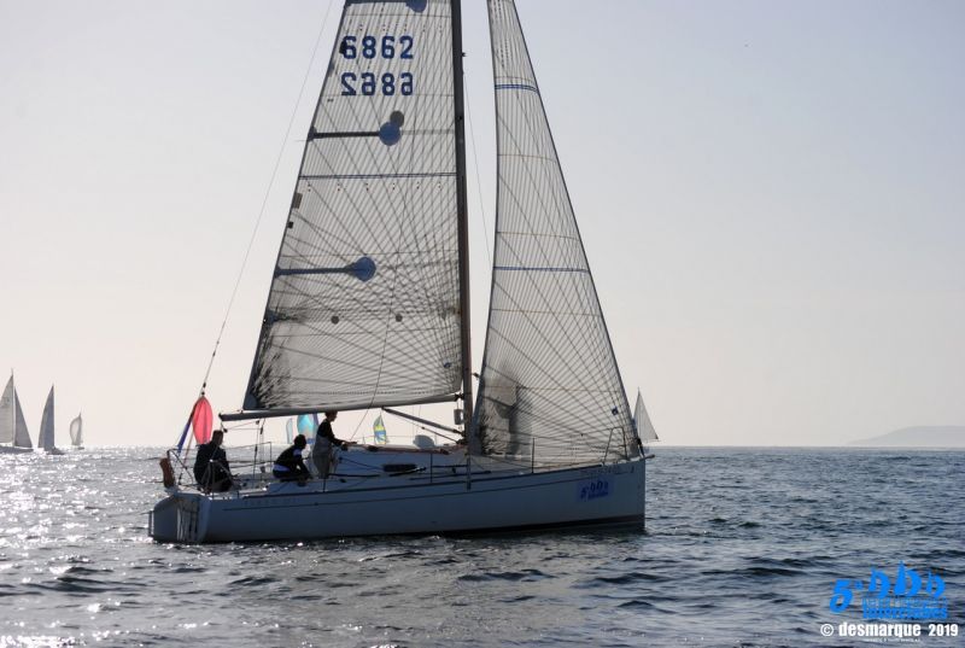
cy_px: 324
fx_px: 2901
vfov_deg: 12.7
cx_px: 482
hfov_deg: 18.9
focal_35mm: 108
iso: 100
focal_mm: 72
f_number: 8
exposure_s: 1/1000
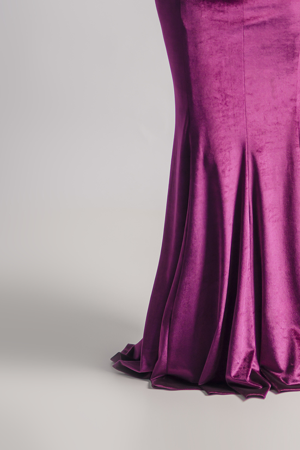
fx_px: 2313
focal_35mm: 185
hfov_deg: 7.4
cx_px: 244
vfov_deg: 11.0
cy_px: -21
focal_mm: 85
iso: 50
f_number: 2.5
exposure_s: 1/160
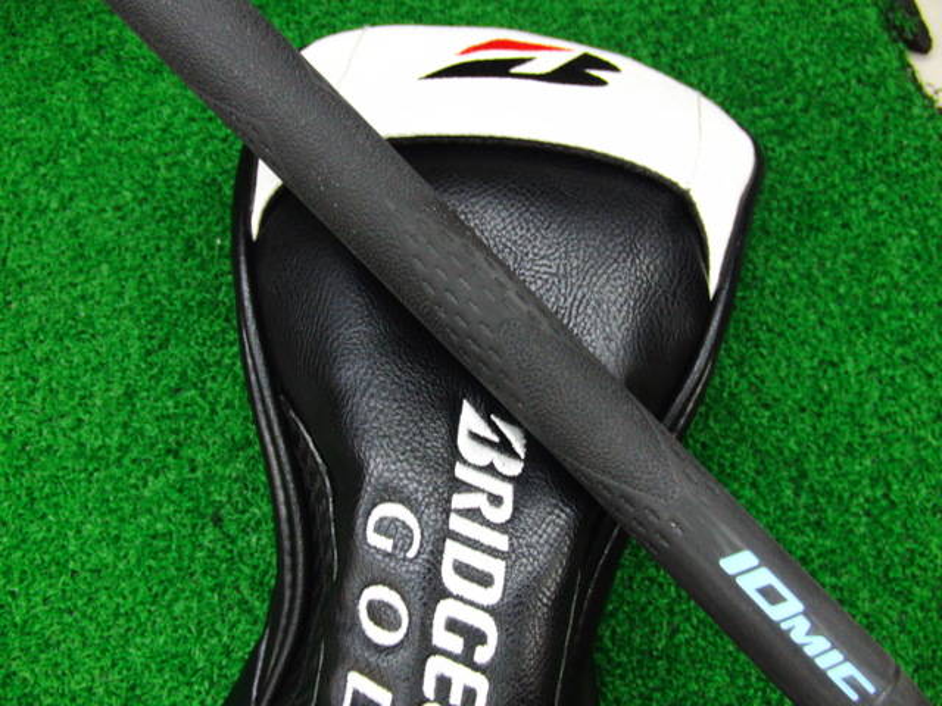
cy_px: 353
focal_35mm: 37
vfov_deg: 38.7
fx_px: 1007
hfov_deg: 50.1
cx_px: 471
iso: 400
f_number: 3.6
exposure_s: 1/40
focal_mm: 6.42
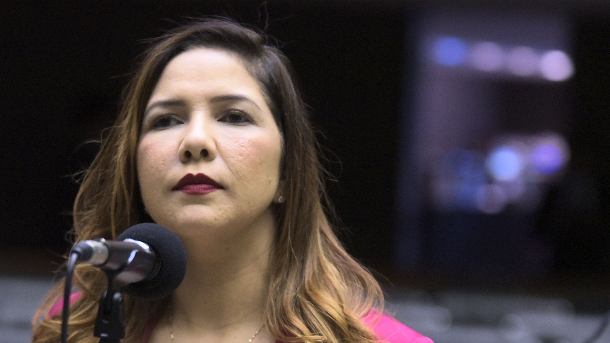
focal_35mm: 170
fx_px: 2750
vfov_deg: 7.1
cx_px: 194
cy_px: 238
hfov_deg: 12.6
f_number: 3.5
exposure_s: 1/160
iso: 6400
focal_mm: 105
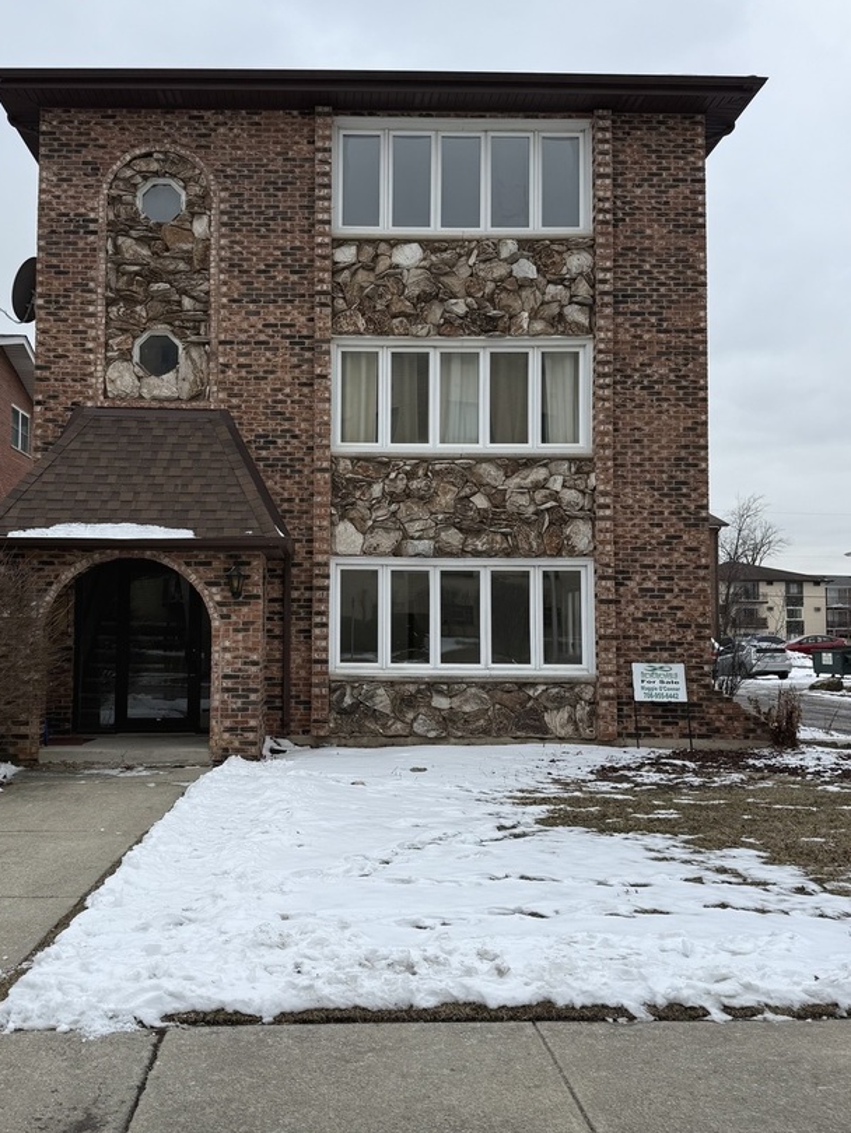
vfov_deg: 56.8
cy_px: 557
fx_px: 1048
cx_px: 346
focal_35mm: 32
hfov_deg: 44.0
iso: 80
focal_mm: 6.76
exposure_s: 1/2000
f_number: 1.78
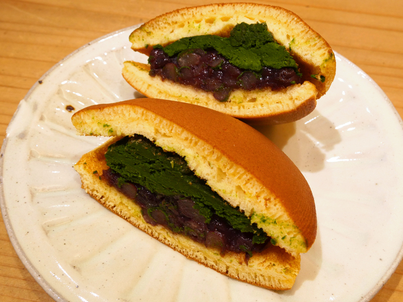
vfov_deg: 39.7
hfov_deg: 51.3
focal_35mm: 36
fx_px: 419
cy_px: 151
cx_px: 202
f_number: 10
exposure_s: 1/25
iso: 500
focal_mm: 18
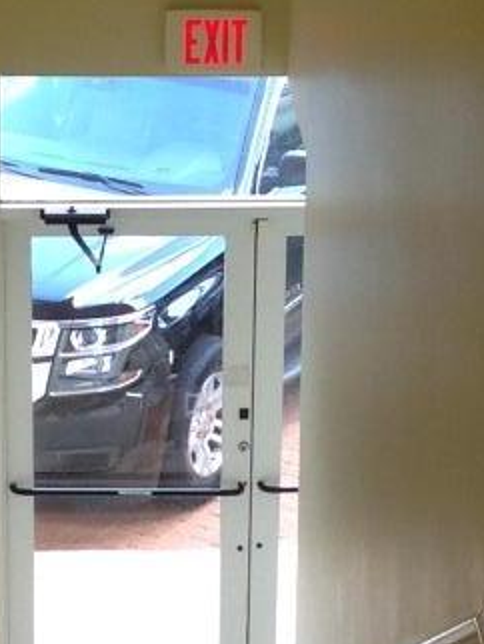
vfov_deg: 11.8
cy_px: 248
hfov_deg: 8.9
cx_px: 180
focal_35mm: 167
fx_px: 3109
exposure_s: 1/40
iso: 50
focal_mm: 4.12
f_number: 2.4
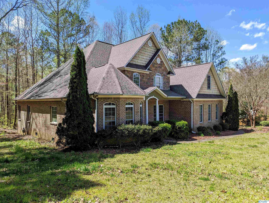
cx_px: 134
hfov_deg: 71.5
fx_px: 187
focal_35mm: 24
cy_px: 102
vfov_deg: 56.9
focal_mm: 6.81
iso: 42
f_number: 1.85
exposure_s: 1/1133
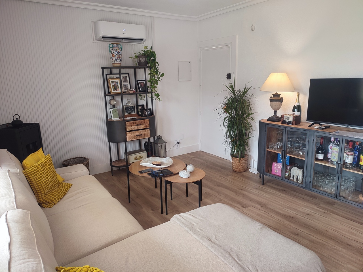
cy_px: 136
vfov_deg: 54.9
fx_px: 262
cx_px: 182
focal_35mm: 25
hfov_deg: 69.4
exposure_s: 1/33
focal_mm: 6.04
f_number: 1.9
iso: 200
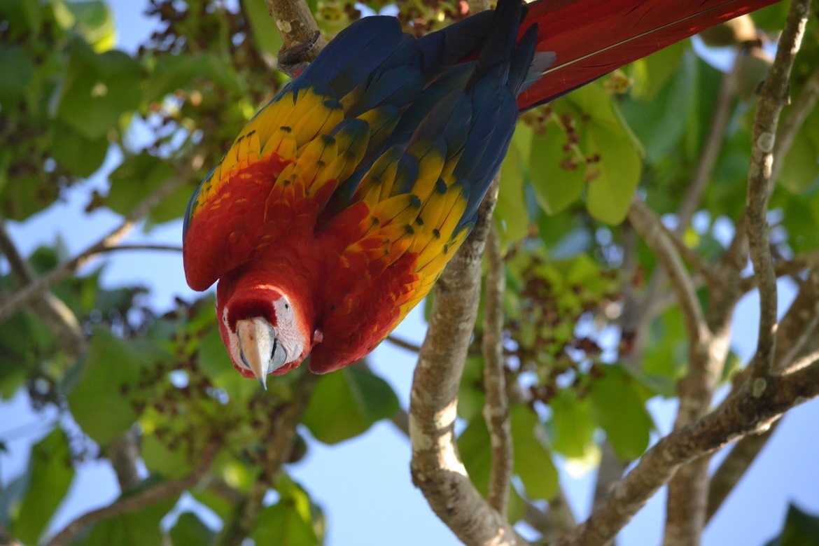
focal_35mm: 248
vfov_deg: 5.6
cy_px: 273
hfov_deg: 8.3
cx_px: 410
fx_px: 5630
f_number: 5
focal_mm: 165
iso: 1600
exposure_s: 1/500
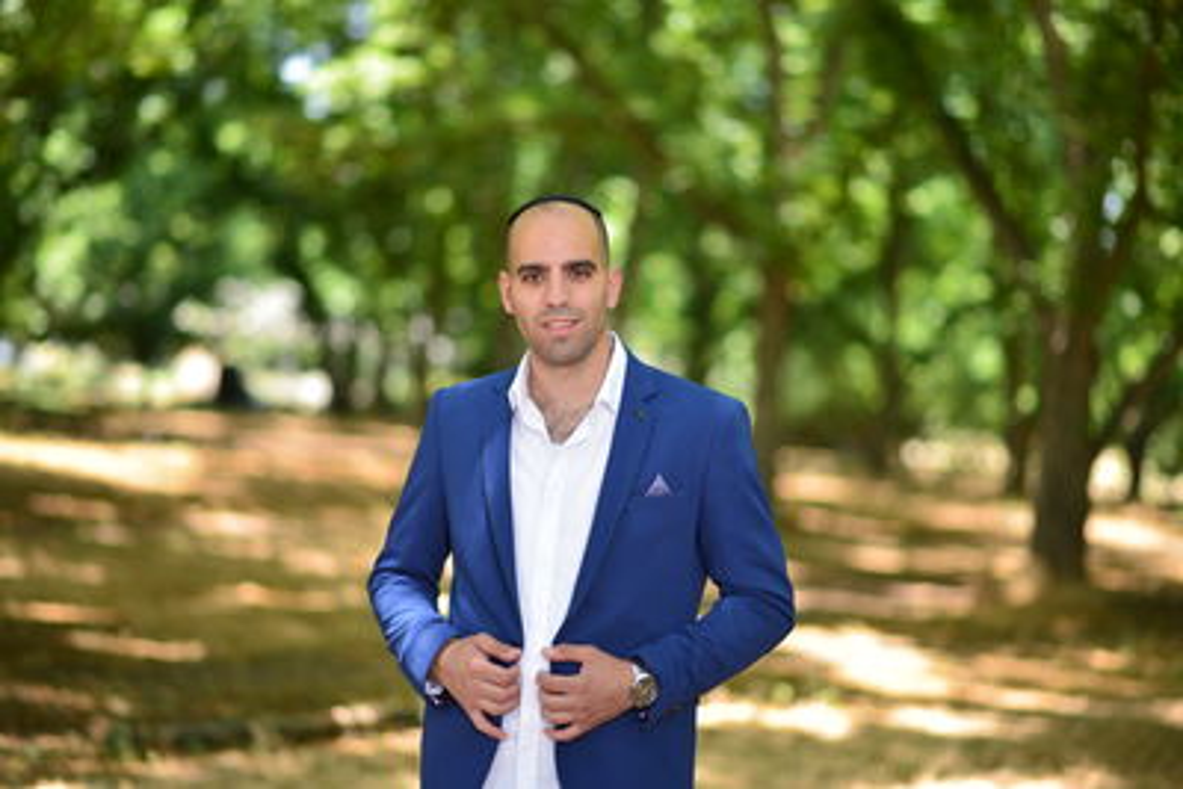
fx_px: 2794
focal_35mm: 85
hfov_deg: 23.9
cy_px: 394
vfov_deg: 16.1
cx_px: 592
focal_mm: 85
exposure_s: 1/500
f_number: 1.8
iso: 200
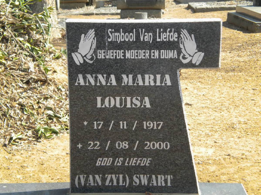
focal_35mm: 79
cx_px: 130
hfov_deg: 24.7
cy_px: 98
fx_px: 596
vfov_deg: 18.7
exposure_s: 1/500
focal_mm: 14.3
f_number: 5.1
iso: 240
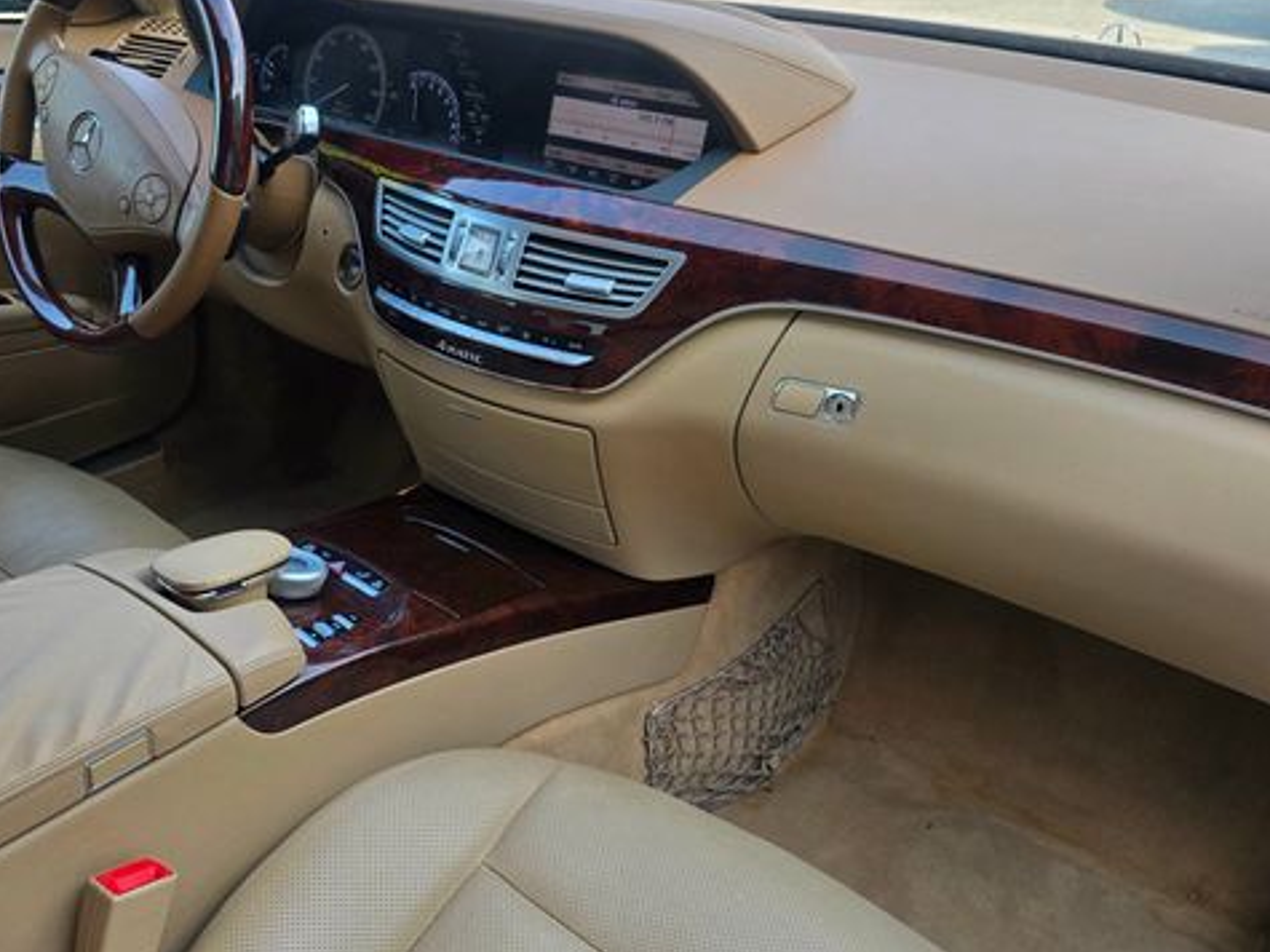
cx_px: 545
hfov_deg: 58.1
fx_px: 1137
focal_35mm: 31
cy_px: 484
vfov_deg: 45.4
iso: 32
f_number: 1.7
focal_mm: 6.3
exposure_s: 1/180
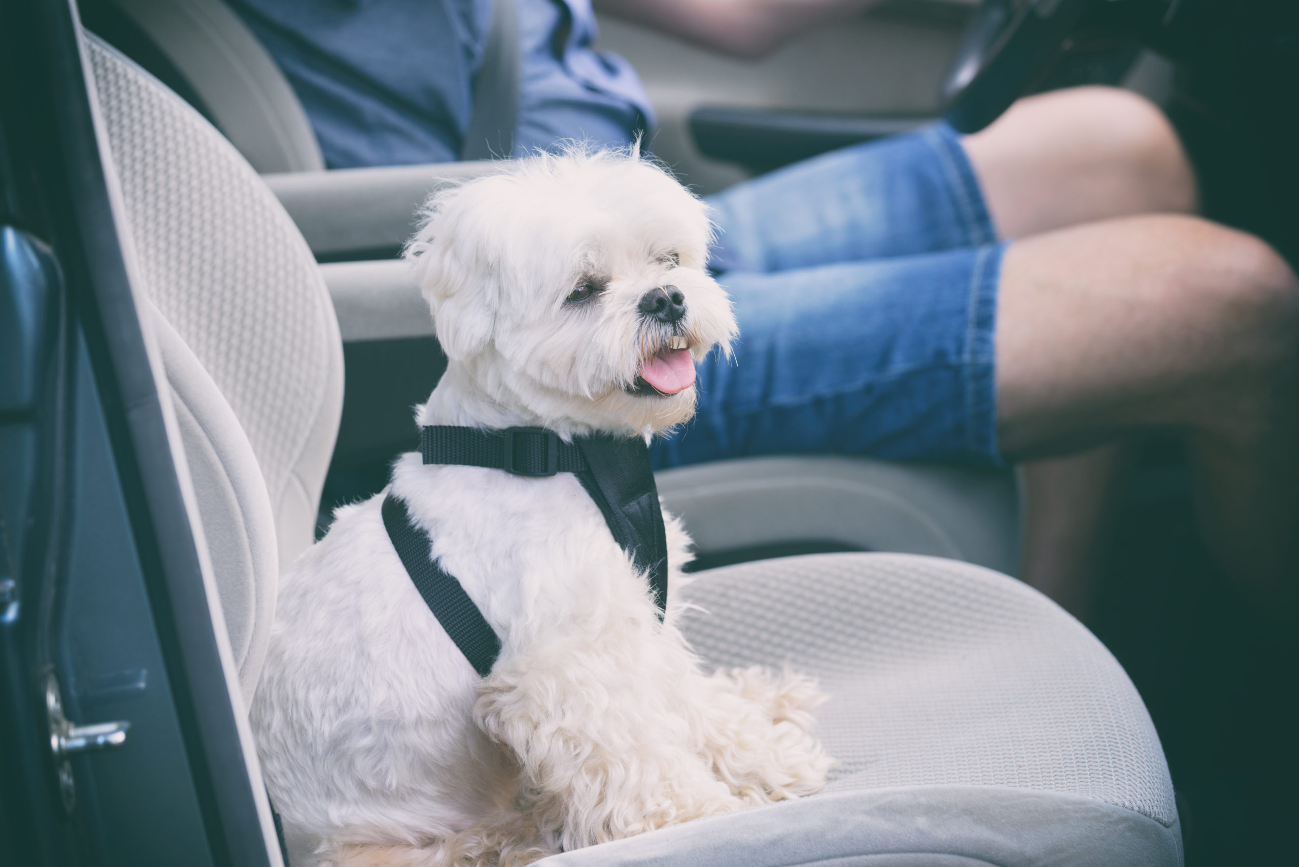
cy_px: 434
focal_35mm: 116
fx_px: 4187
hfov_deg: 17.6
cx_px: 650
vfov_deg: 11.8
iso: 400
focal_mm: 116
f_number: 5
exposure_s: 1/250
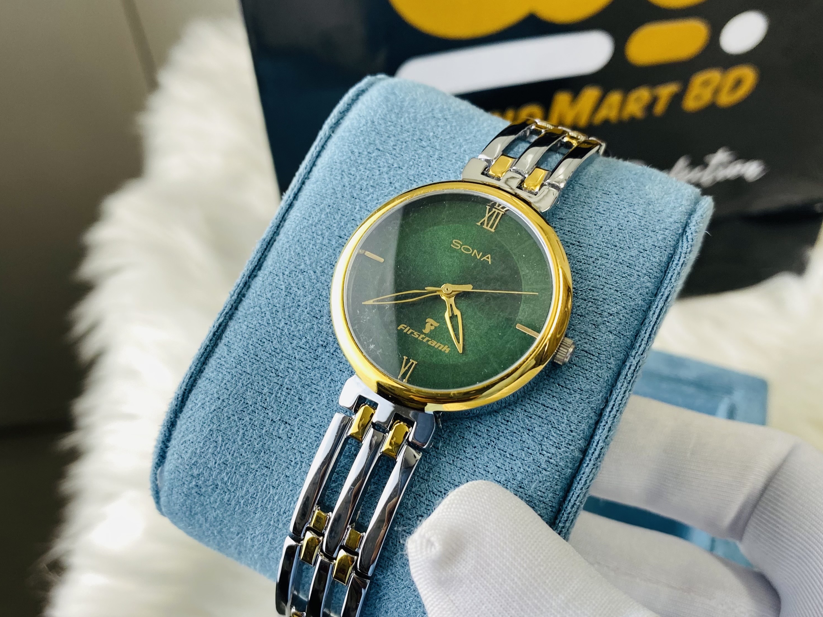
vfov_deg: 41.8
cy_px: 337
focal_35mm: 34
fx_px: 808
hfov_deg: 54.0
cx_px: 404
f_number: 1.8
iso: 40
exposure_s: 1/100
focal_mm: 4.25
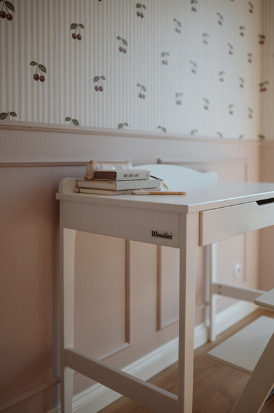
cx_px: 137
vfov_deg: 54.5
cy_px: 206
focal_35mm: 35
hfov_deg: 37.8
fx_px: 400
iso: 1000
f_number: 1.4
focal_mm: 35
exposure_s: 1/5000
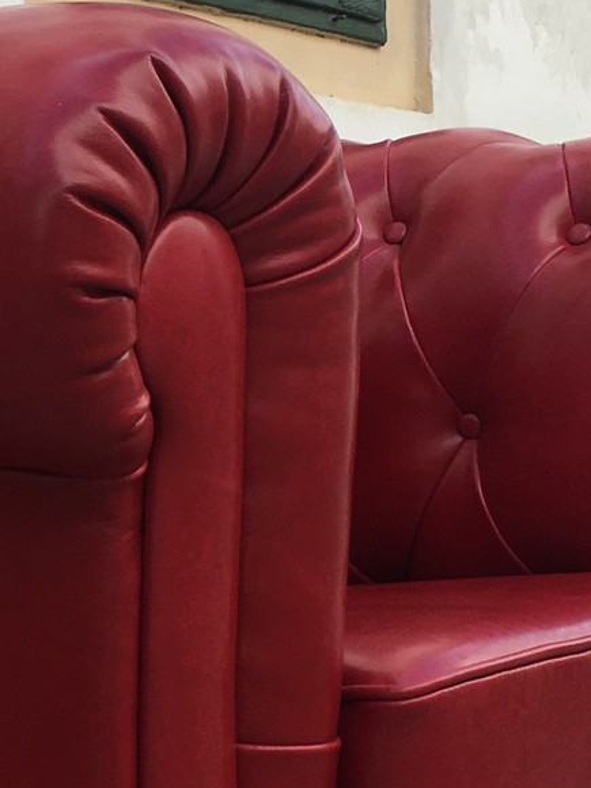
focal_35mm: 100
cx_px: -68
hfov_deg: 14.4
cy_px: 507
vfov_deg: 19.6
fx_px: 2276
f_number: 2.2
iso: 25
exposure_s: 1/605
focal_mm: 4.15
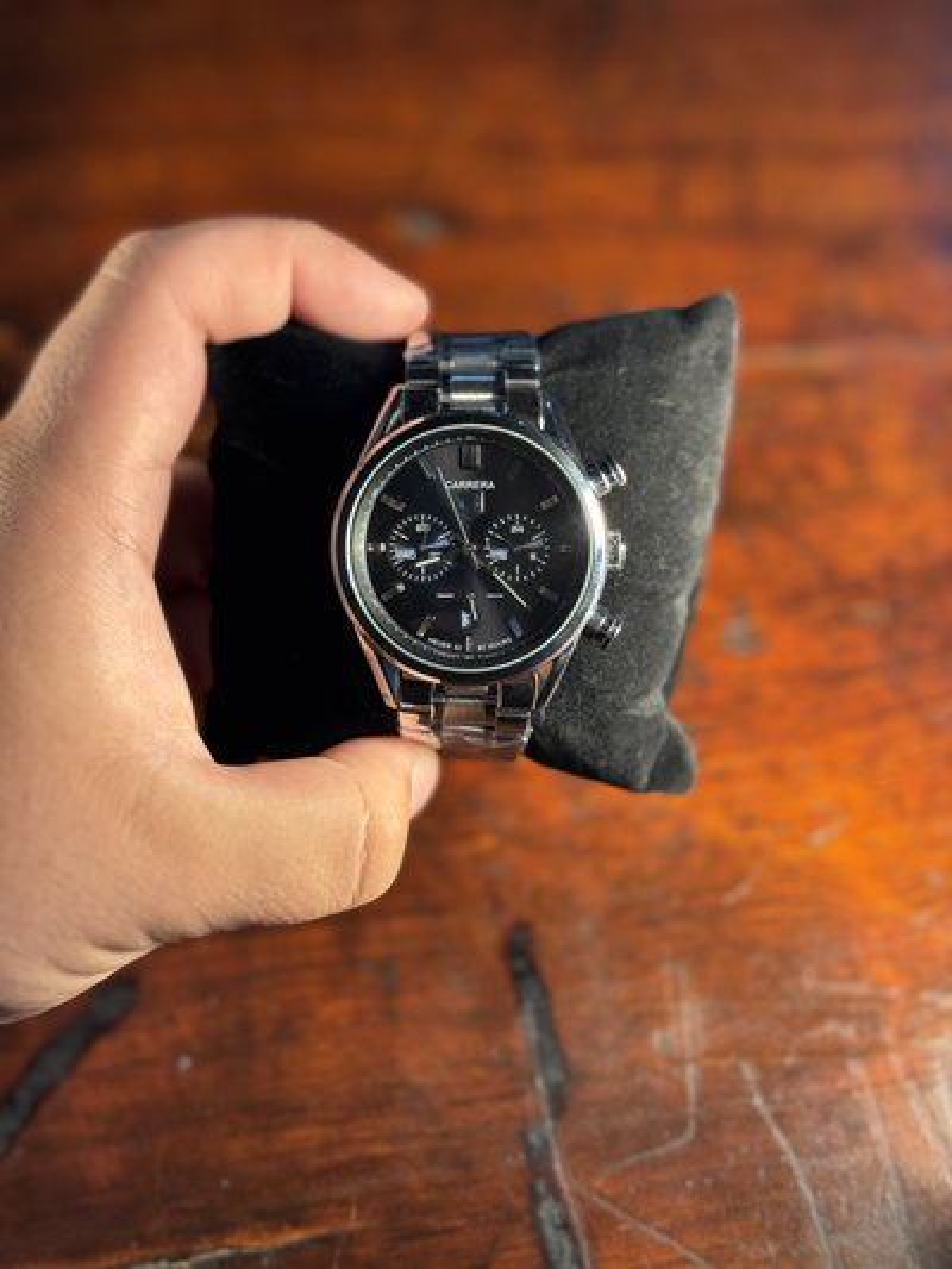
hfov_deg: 30.3
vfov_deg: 39.6
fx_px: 1759
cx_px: 476
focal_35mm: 48
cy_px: 634
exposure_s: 1/59
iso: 100
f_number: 1.78
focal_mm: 6.76
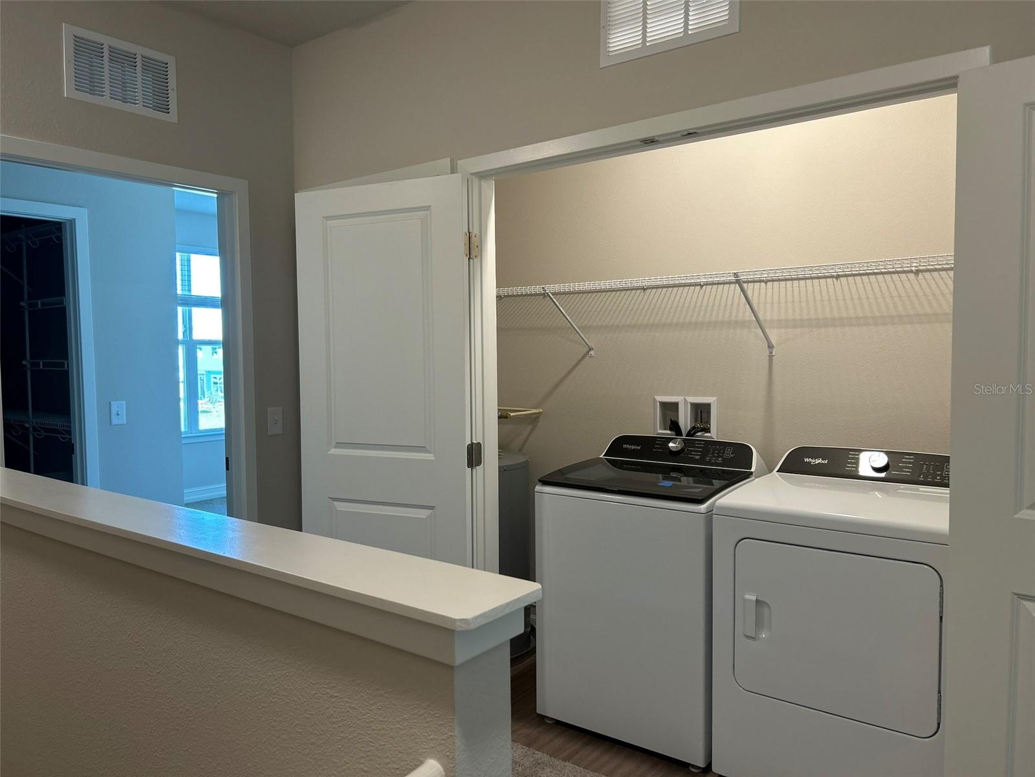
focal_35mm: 26
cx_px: 518
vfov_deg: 53.1
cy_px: 388
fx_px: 777
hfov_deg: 67.3
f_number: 1.5
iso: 64
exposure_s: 1/60
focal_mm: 5.7
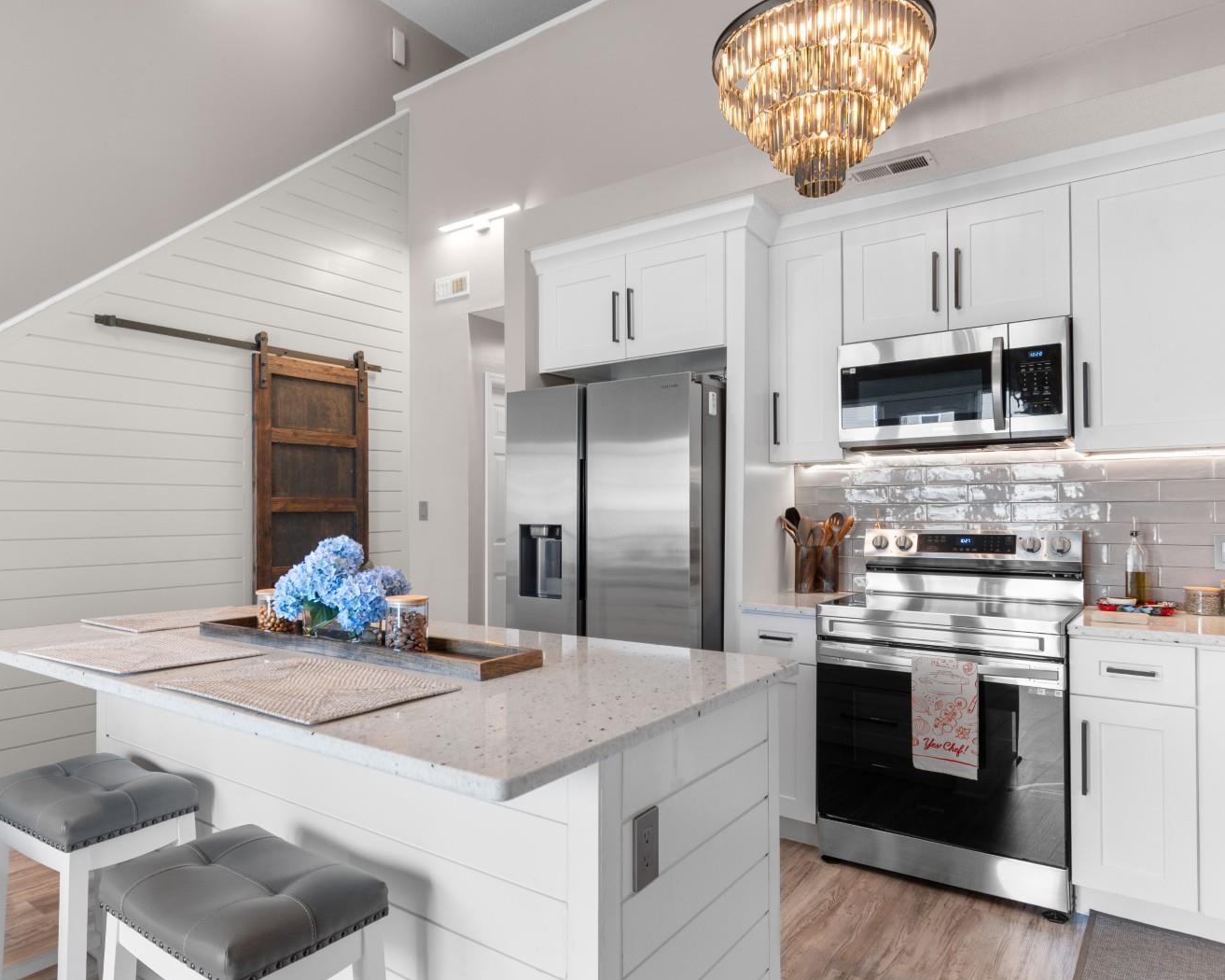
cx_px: 536
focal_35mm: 22
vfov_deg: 63.1
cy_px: 496
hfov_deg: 74.7
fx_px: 797
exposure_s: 1/13
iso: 100
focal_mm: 13
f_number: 4.8
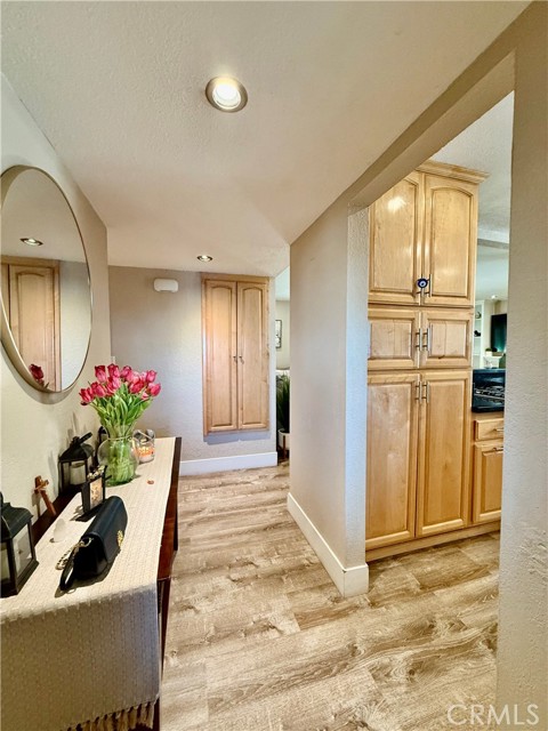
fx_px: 296
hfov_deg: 85.7
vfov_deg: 102.1
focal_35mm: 14
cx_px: 274
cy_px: 366
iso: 400
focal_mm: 2.22
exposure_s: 1/60
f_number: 2.2
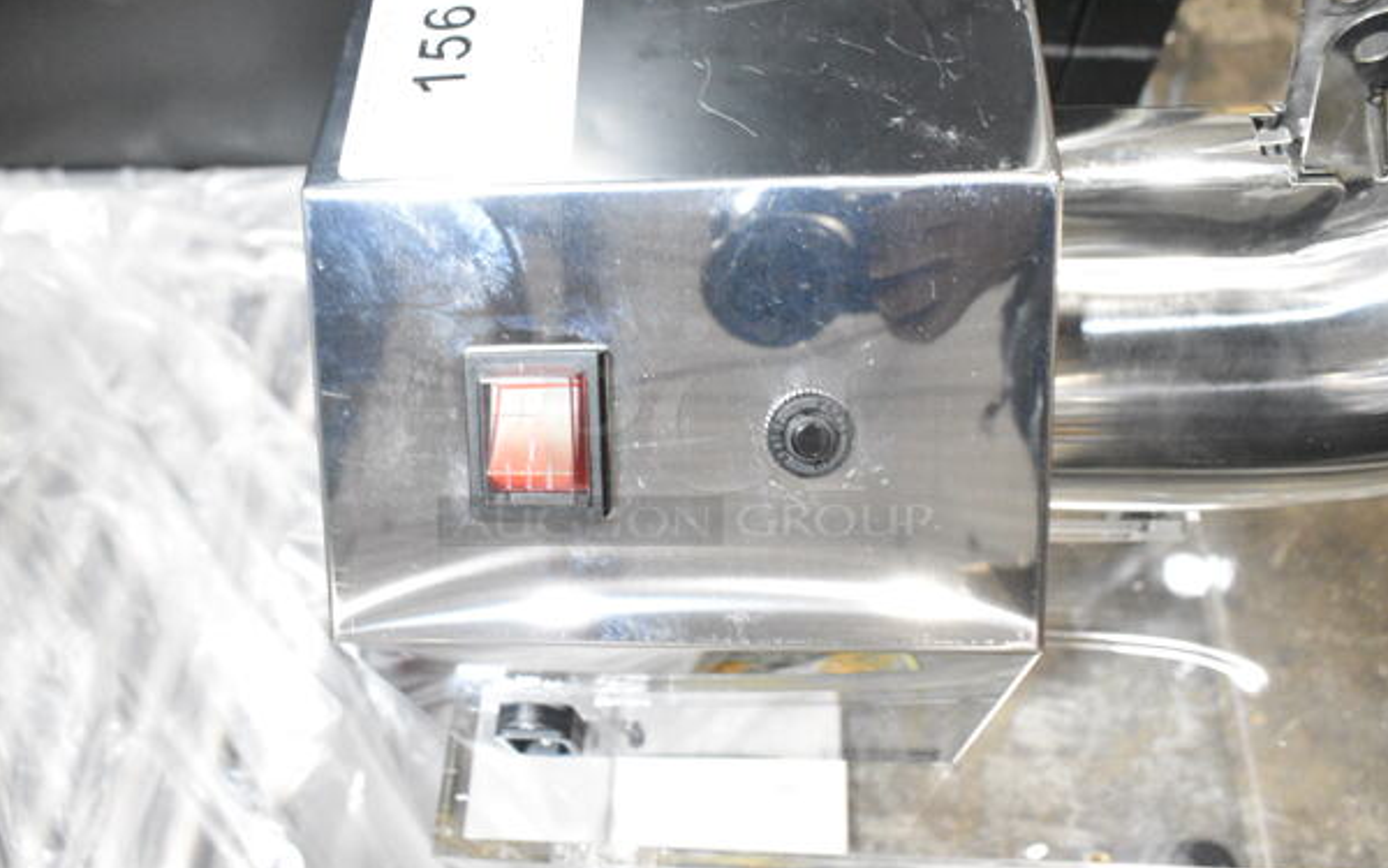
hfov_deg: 66.5
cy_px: 424
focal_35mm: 28
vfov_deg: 44.5
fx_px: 1059
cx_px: 696
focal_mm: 18
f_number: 6.3
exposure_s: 1/160
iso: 6400
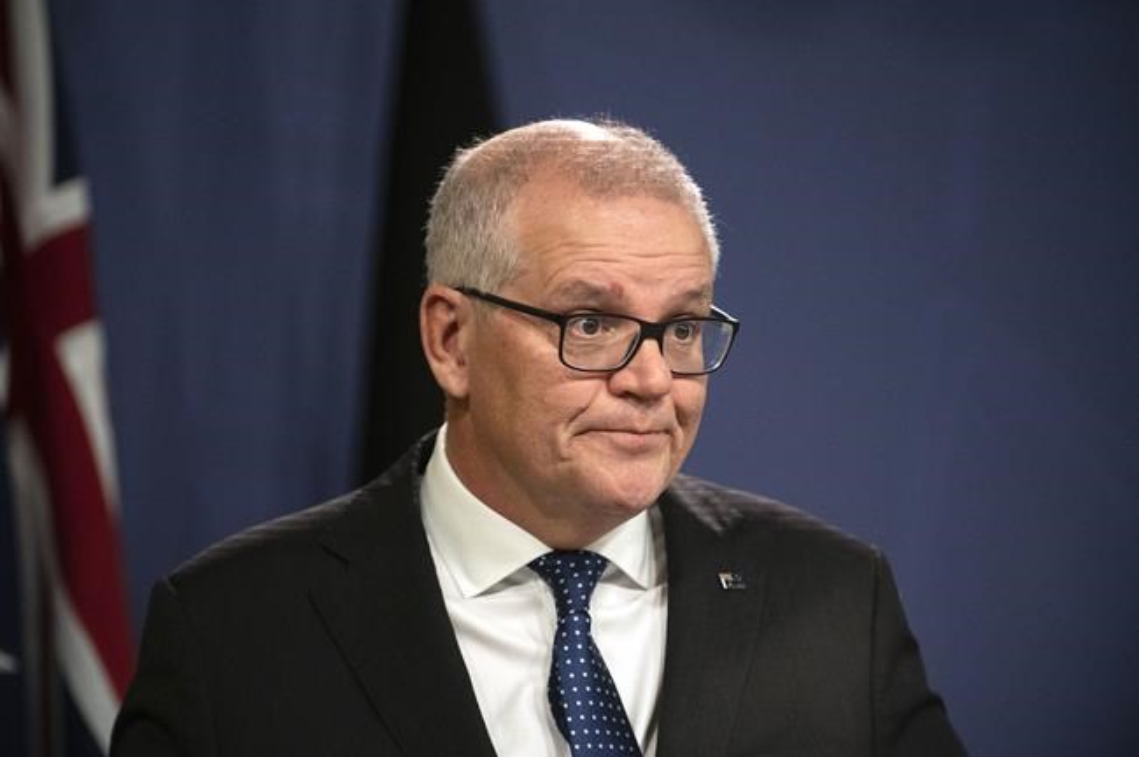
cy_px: 378
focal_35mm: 200
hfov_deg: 10.3
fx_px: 6321
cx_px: 570
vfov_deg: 6.9
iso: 5000
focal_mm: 200
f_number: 2.8
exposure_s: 1/1250
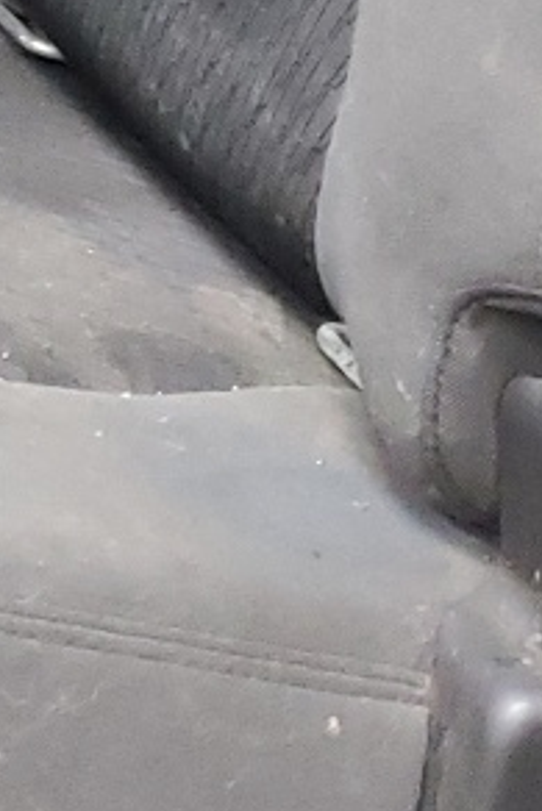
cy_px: -530
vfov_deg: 12.9
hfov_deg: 8.8
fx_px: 3338
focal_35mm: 148
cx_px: -545
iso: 328
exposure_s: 1/15
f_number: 1.5
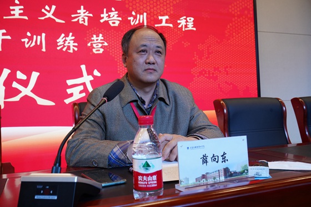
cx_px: 156
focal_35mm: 34
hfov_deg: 55.8
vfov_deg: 38.9
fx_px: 294
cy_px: 104
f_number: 8
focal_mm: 34
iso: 2500
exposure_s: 1/250
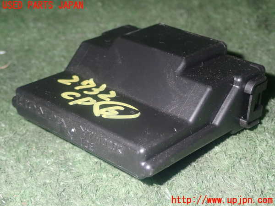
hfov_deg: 31.2
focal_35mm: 62
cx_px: 138
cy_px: 103
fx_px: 493
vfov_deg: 23.7
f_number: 10
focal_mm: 11.09
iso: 800
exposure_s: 1/60
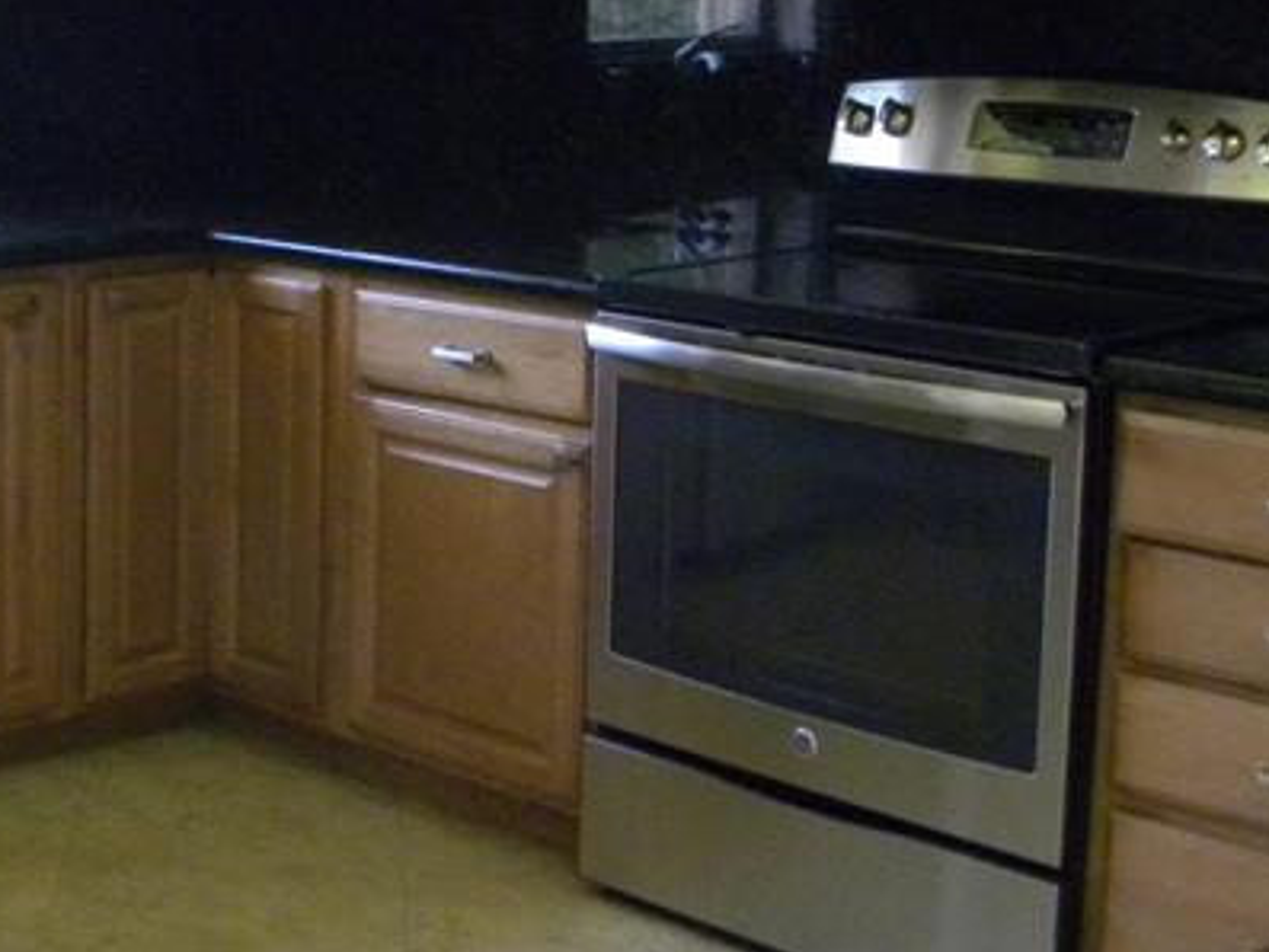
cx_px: -93
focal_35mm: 67
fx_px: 2457
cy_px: 89
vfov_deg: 21.4
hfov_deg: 26.8
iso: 400
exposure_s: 1/67.2
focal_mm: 4.6
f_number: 2.8
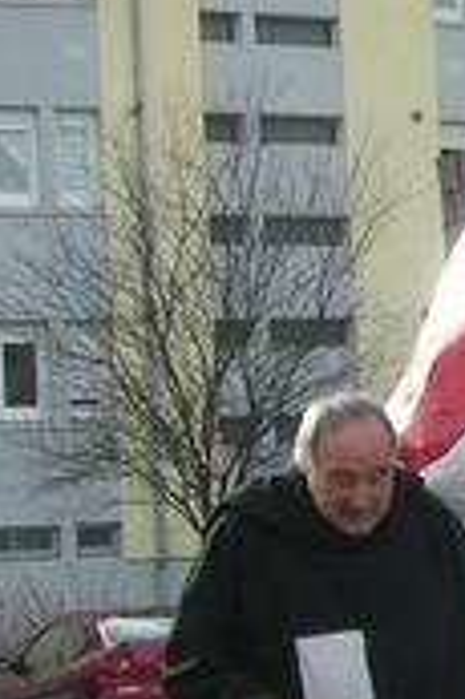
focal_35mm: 135
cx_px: 958
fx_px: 2621
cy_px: 550
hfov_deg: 9.4
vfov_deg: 15.1
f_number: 2.8
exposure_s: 1/454
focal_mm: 5.8
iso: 50
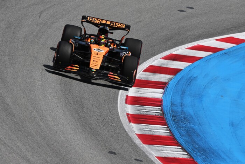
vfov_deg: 2.3
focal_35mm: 600
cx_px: 122
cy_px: 82
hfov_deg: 3.4
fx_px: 4084
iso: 400
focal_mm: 400
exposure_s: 1/2000
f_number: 10
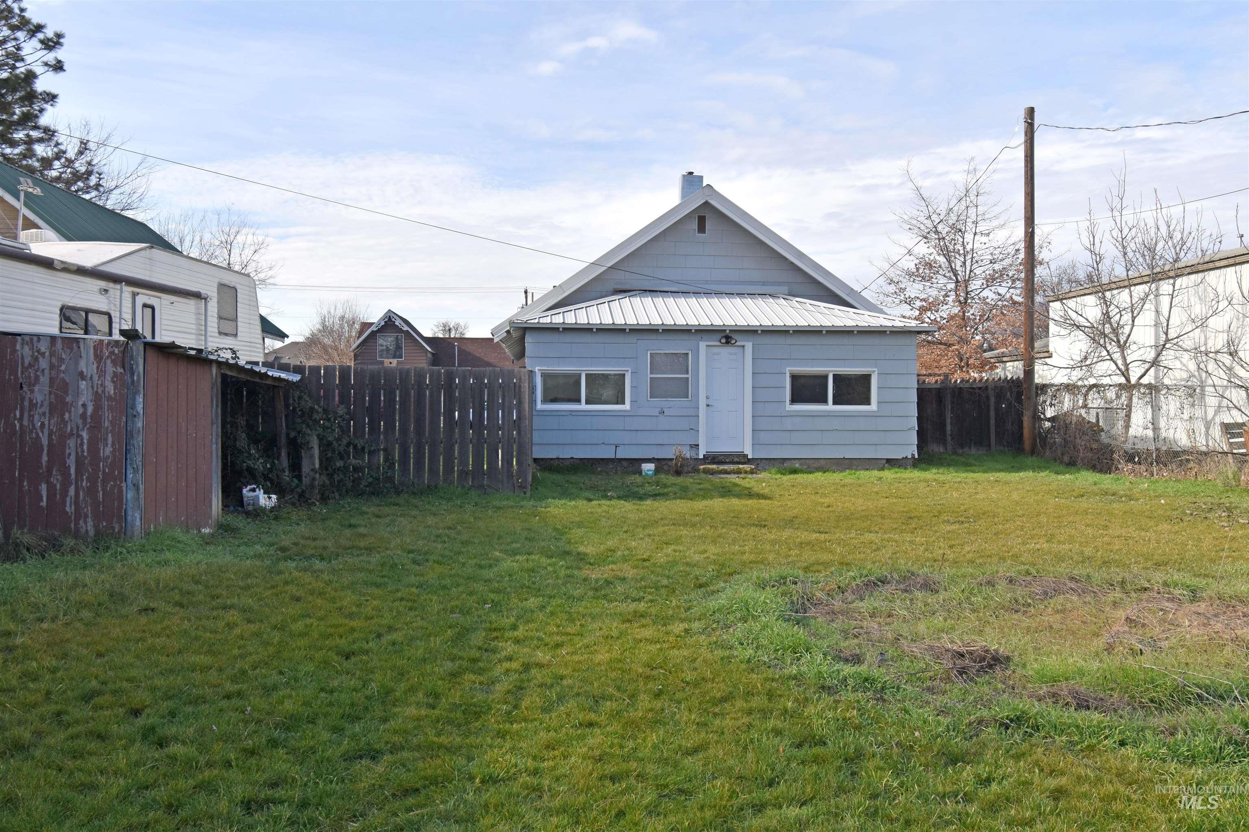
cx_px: 624
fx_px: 1041
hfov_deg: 61.9
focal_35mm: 30
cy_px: 416
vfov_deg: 43.6
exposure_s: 1/320
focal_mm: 20
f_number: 9
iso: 200
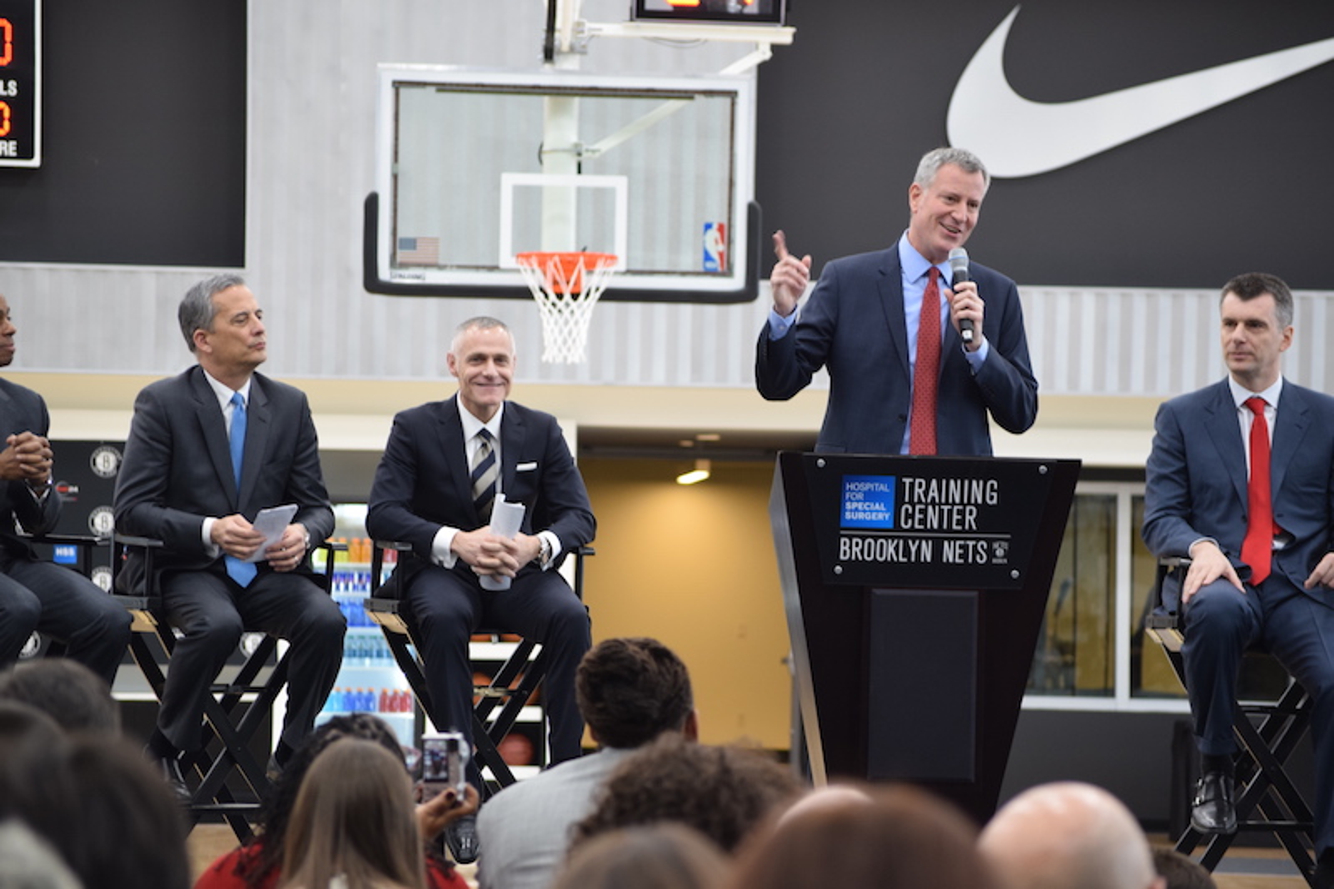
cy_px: 444
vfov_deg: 9.1
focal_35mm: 150
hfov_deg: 13.7
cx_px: 667
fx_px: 5557
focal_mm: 100
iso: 560
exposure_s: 1/60
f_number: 4.5
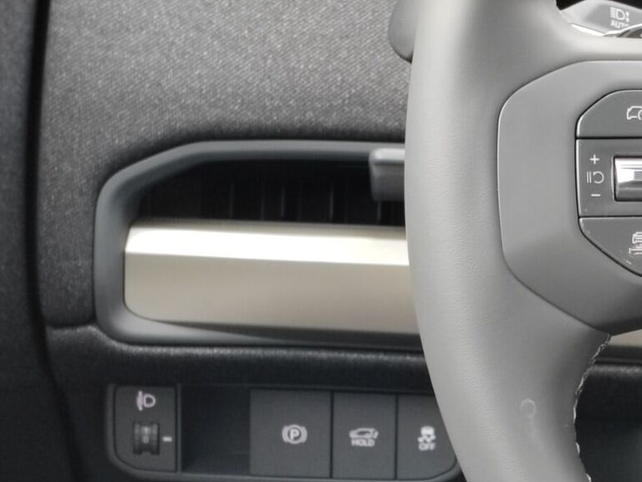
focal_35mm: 135
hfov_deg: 14.6
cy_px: 311
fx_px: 2504
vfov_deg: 11.0
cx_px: 474
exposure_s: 1/100
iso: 400
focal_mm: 5.52
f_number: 1.9
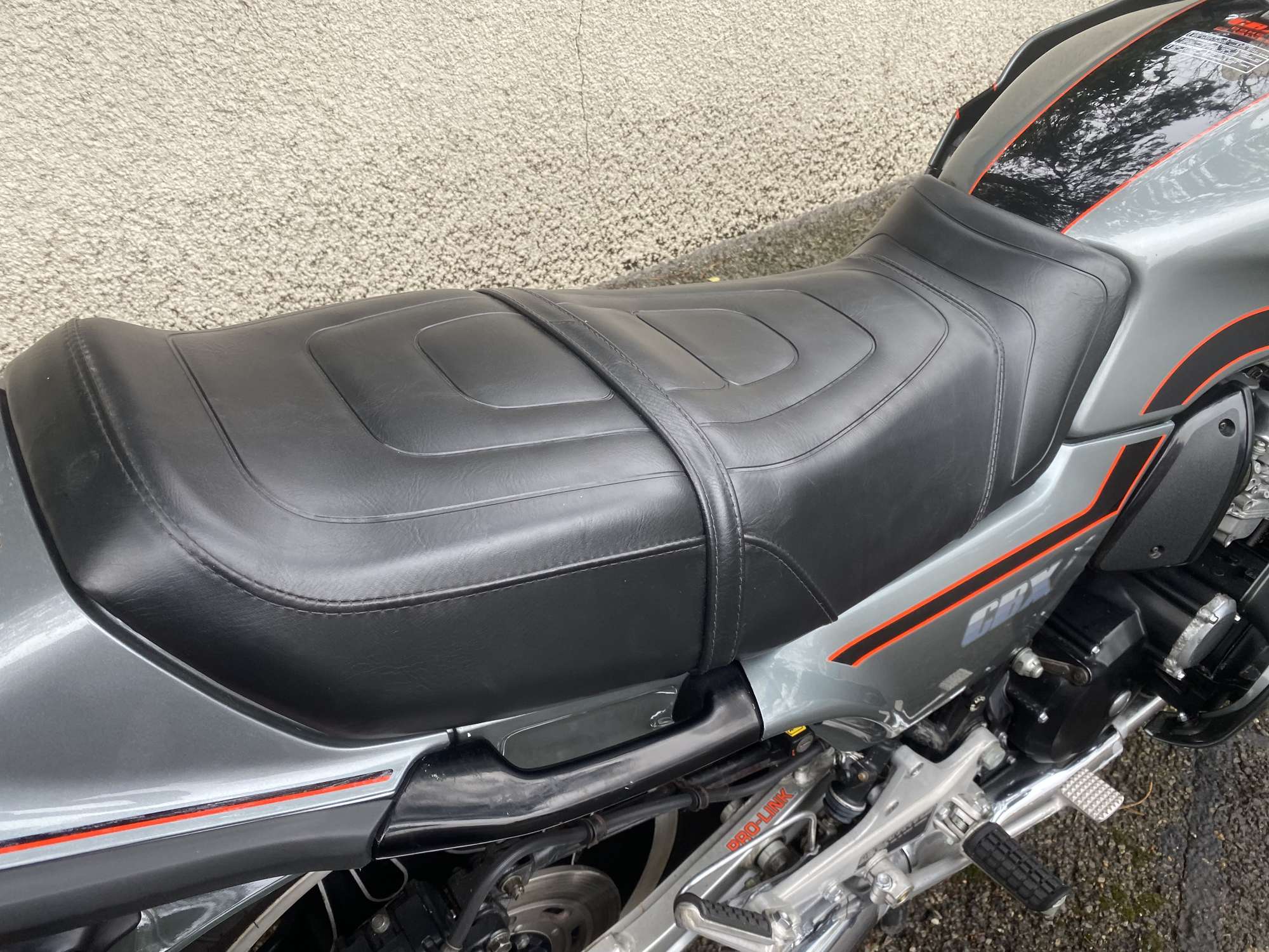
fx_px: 953
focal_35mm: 26
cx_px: 634
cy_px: 476
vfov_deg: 53.1
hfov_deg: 67.3
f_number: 1.8
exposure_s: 1/121
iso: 64
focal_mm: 4.25
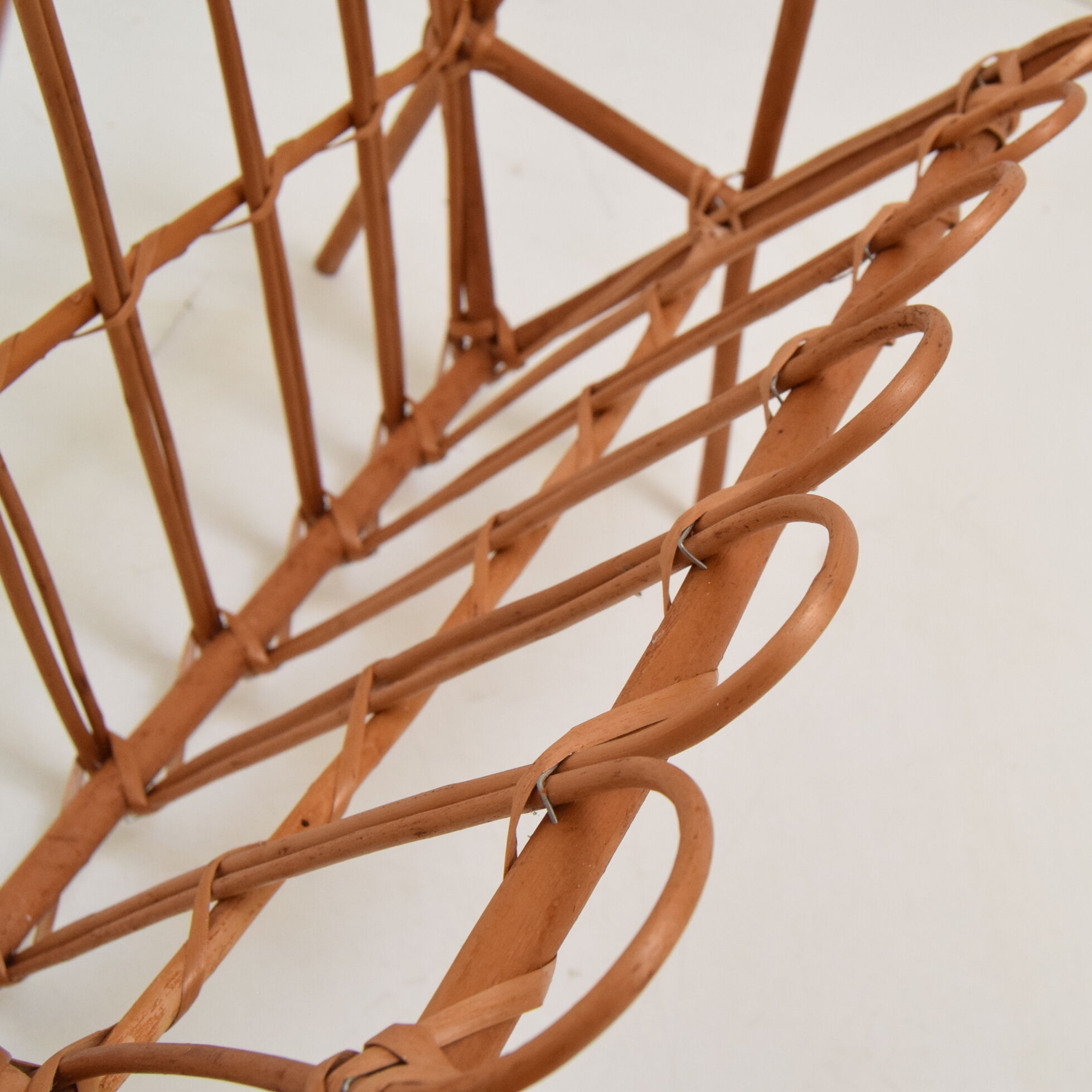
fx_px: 1392
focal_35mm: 39
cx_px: 718
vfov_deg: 42.8
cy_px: 535
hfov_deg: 42.3
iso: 1600
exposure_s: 1/200
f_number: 7.1
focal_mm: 20
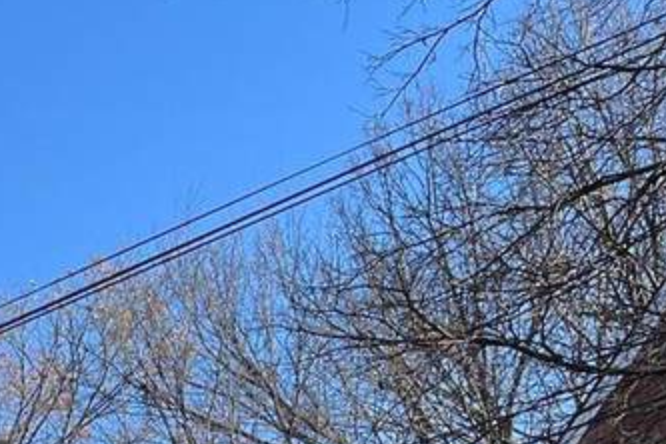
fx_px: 1924
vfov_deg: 11.5
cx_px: -556
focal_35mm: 104
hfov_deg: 16.3
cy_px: 950
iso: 50
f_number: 1.6
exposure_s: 1/1129
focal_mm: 5.1
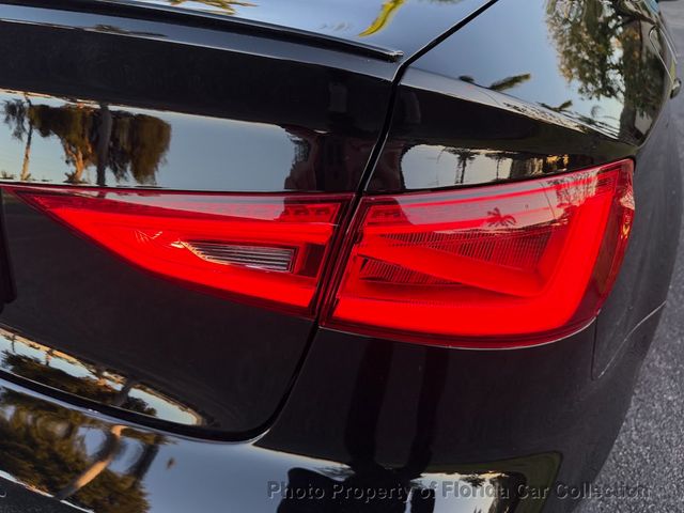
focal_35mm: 24
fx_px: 474
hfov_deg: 71.6
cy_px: 256
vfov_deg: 56.8
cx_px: 342
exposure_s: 1/186
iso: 200
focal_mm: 6.76
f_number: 1.78
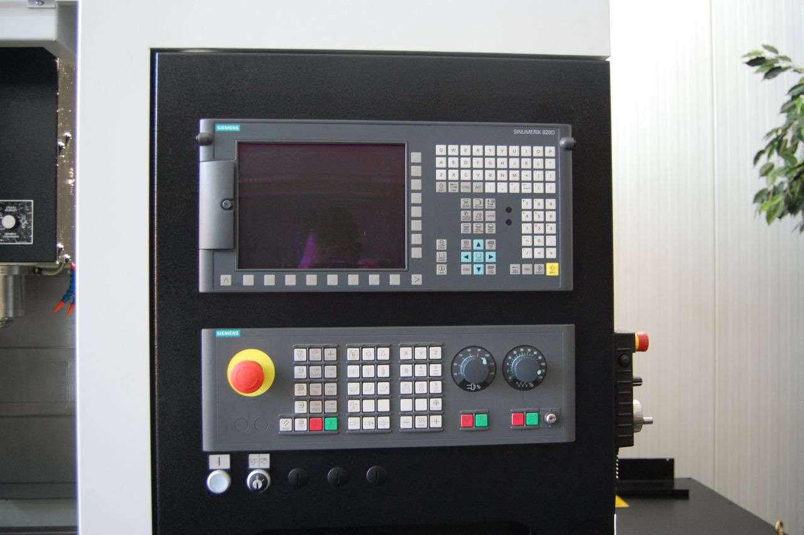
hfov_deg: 57.3
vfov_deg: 39.9
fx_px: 736
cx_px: 402
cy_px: 268
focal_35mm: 33
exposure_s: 1/30
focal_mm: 22
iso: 800
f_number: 3.8
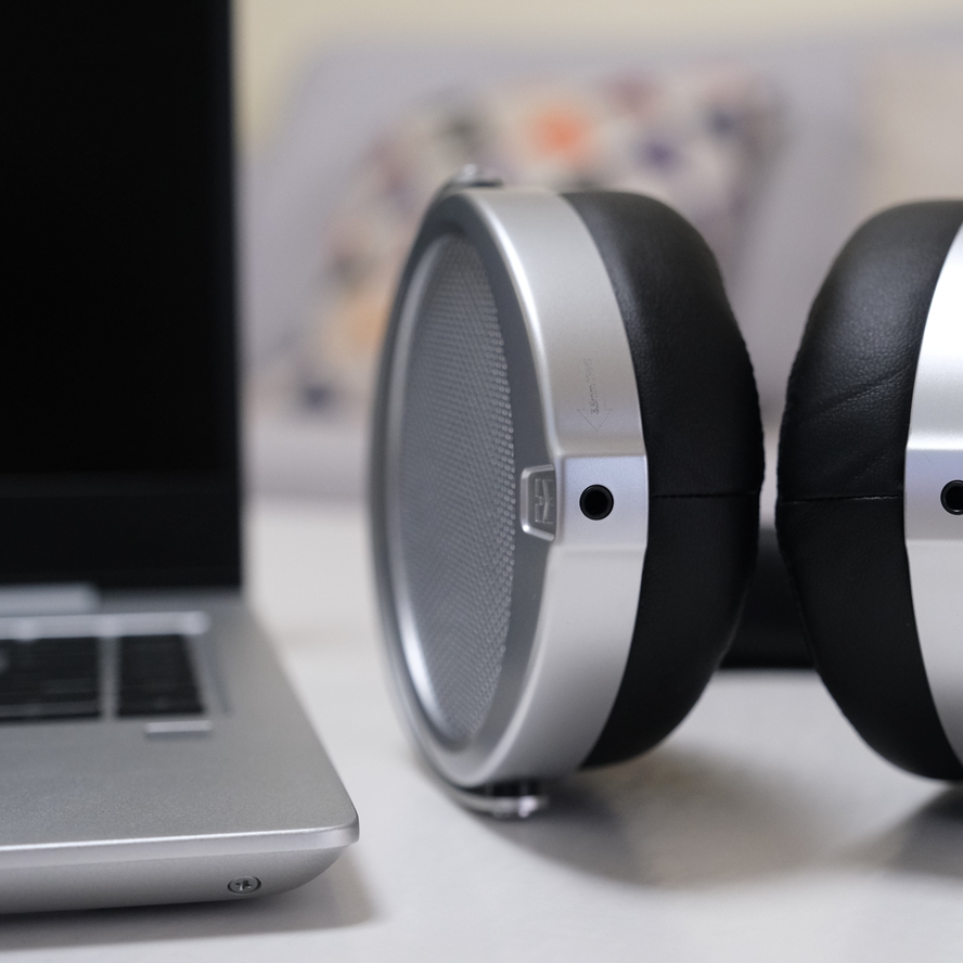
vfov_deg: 27.7
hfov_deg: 27.4
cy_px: 477
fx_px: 1951
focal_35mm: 62
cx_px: 708
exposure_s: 1/110
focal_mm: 32.1
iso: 2000
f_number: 3.6
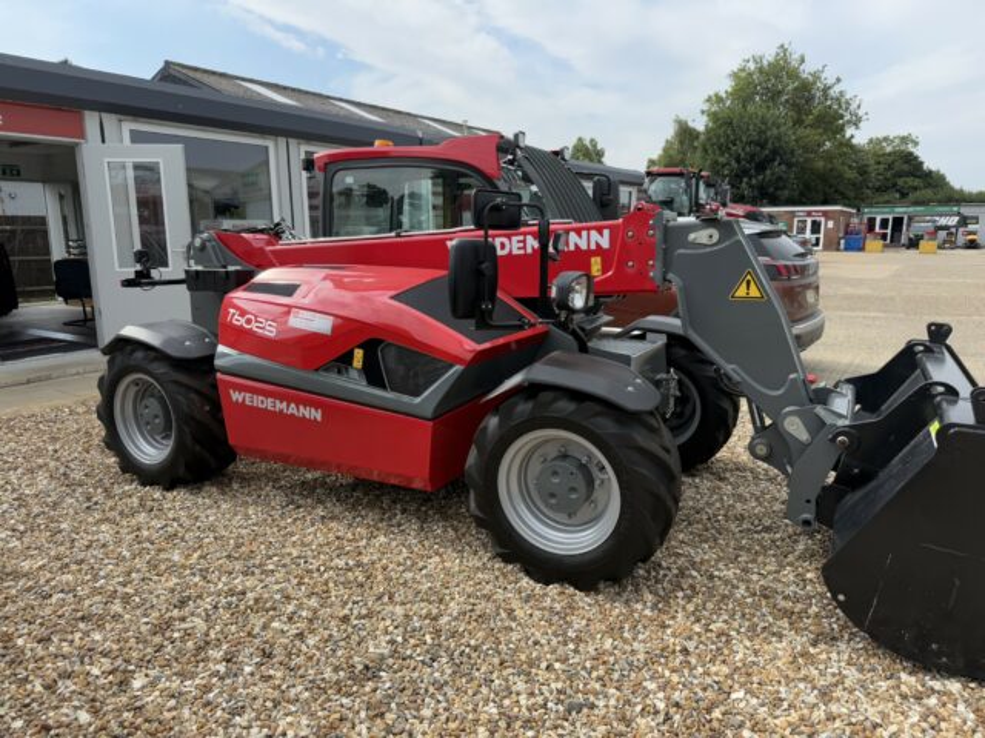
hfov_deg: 71.6
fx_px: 683
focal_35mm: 24
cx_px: 492
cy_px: 369
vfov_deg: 56.8
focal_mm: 6.76
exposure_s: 1/3021
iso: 100
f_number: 1.78
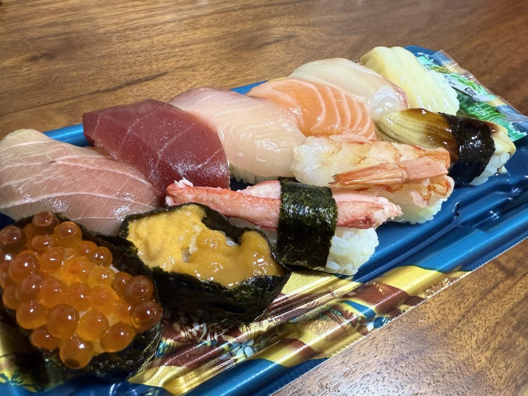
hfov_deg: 71.6
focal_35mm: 24
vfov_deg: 56.8
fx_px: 366
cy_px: 198
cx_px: 264
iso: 250
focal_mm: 2.22
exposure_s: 1/75
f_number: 2.2
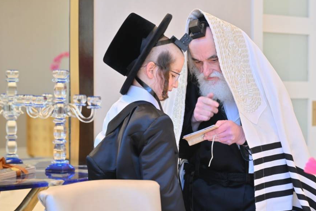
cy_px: 91
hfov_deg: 21.2
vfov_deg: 14.2
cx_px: 181
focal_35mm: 96
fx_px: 842
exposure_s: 1/160
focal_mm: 82
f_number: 4
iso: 500
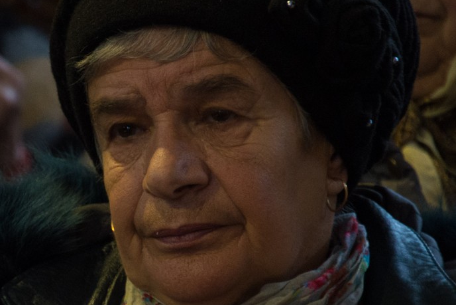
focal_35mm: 835
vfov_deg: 1.6
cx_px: 72
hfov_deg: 2.5
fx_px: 10578
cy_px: 263
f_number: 5.6
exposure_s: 1/40
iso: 2000
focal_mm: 300
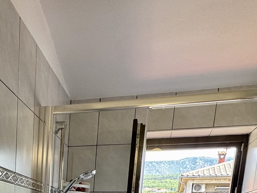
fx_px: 349
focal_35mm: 47
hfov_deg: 37.2
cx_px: 15
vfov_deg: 24.4
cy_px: 287
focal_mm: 2.22
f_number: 2.2
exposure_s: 1/100
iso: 100
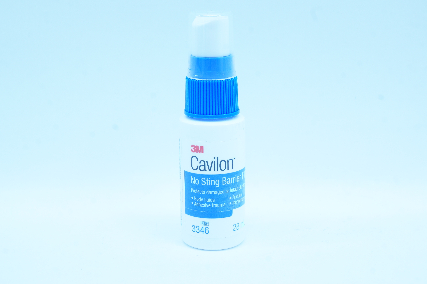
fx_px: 818
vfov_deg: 19.7
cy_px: 142
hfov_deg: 29.3
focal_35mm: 69
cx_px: 214
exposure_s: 1/15
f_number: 11
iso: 400
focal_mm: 46
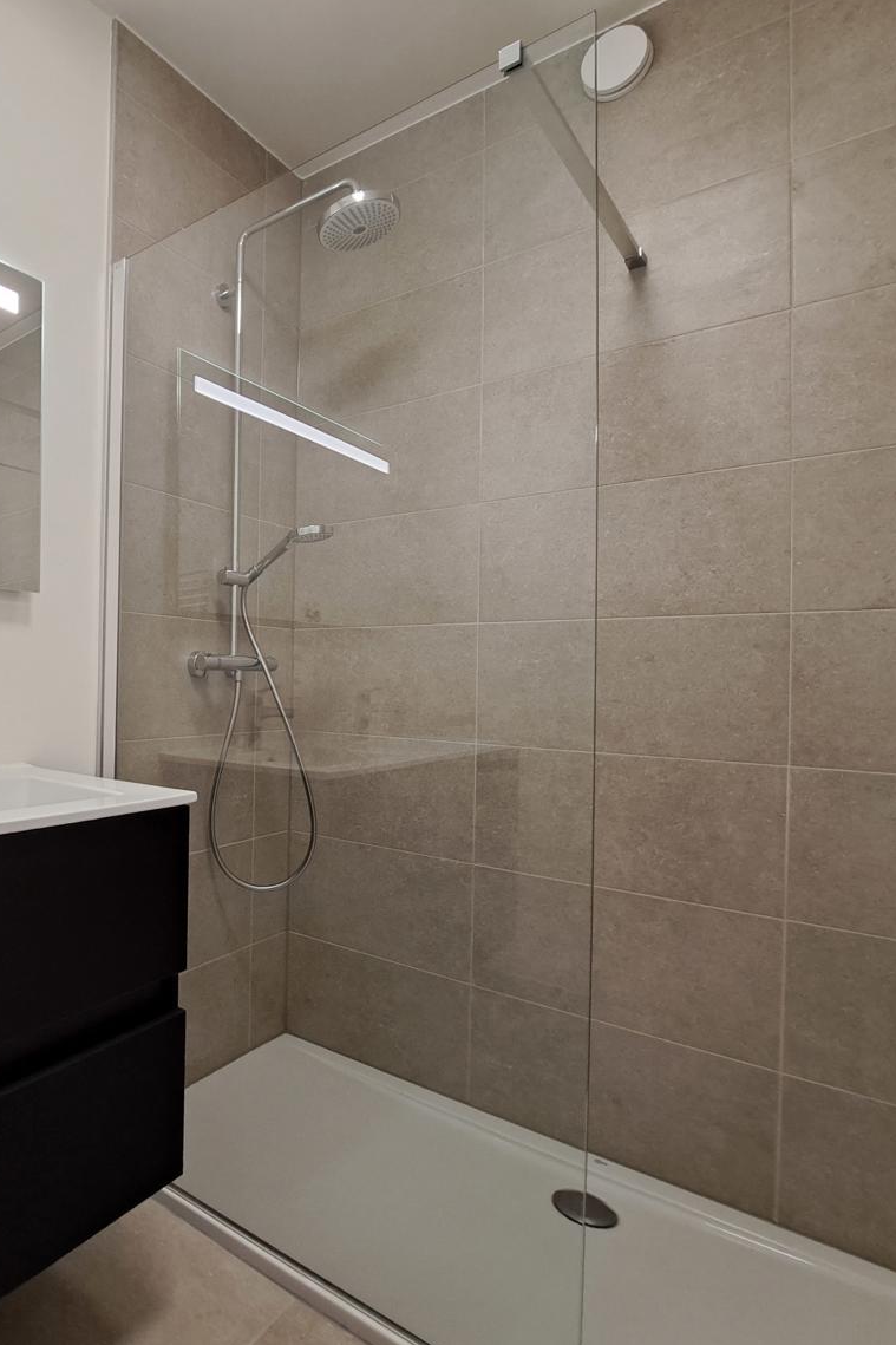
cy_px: 679
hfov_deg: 58.5
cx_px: 153
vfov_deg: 86.9
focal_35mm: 19
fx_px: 709
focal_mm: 1.74
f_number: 2.2
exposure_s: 1/50
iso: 125
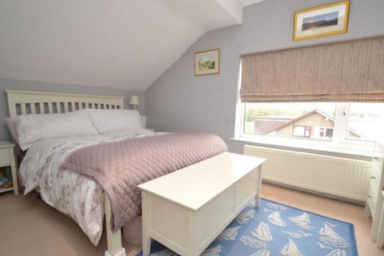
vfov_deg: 70.4
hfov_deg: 93.2
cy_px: 135
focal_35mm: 17
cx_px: 202
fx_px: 181
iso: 400
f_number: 4
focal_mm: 10
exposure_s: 1/60
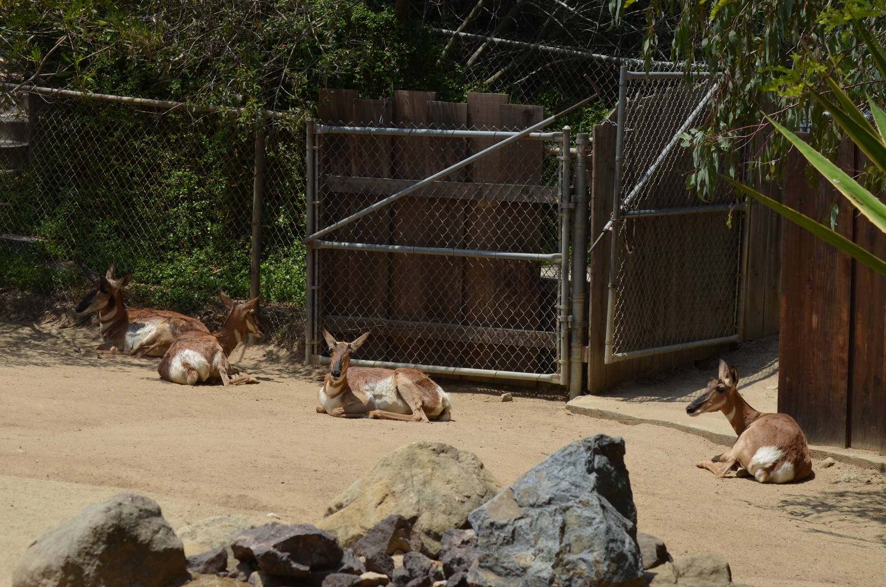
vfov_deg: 10.7
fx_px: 3132
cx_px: 443
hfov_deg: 16.1
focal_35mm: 128
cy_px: 294
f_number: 7.1
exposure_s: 1/800
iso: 200
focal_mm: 85
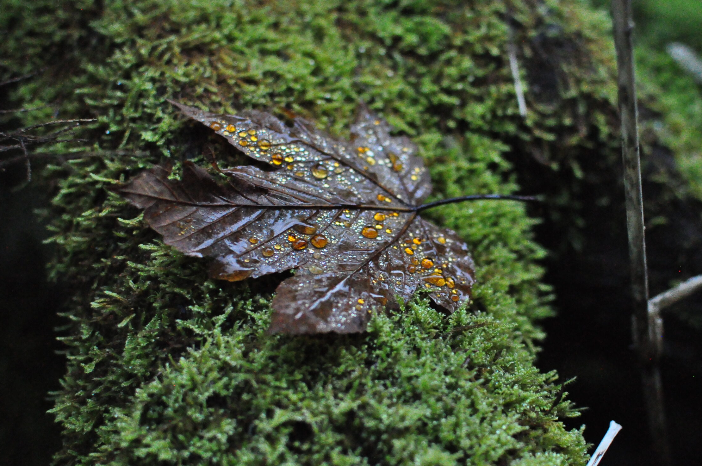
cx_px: 382
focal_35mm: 61
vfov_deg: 22.3
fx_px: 1180
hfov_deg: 33.1
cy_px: 224
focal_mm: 35
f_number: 2.8
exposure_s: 1/4000
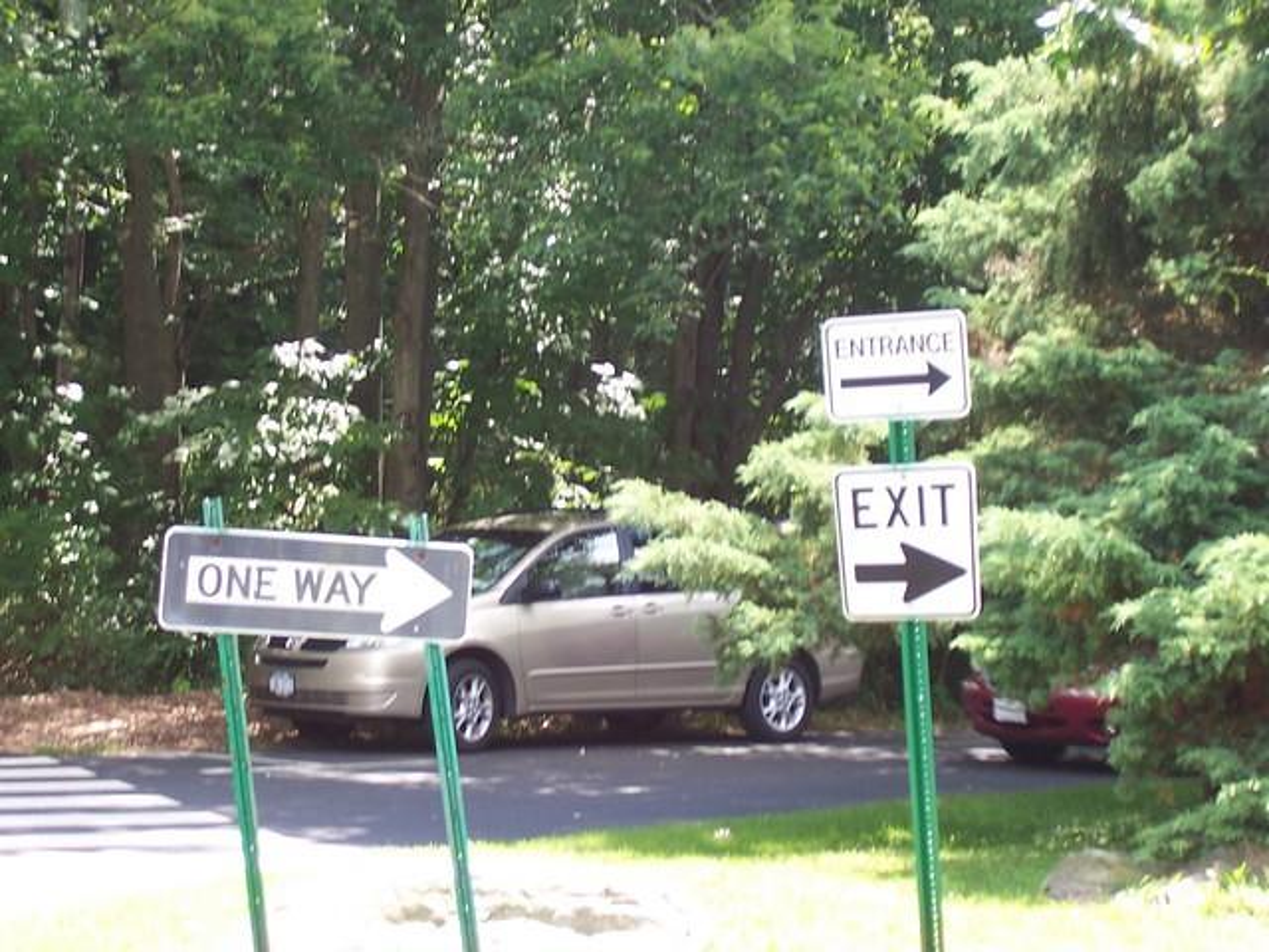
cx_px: 634
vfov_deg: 16.6
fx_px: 3263
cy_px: 476
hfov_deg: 22.0
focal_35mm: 89
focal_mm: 13.5
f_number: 4.1
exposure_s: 1/90
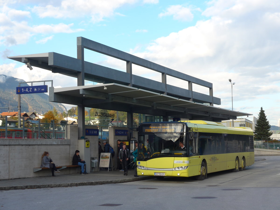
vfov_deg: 22.3
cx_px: 140
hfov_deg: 29.4
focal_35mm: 66
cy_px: 105
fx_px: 534
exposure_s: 1/320
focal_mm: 13.4
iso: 80
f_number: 3.9
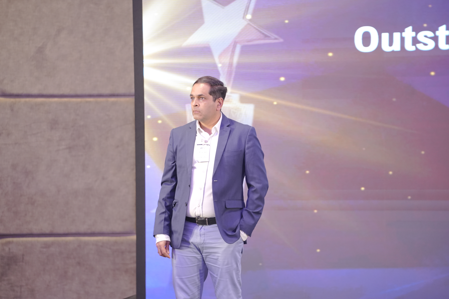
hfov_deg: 10.3
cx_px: 224
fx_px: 2494
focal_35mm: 200
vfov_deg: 6.9
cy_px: 150
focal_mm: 200
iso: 3200
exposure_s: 1/100
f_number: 3.5
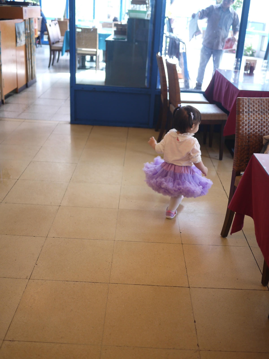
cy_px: 180
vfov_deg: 46.8
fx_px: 414
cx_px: 134
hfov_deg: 36.0
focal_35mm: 40
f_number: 1.7
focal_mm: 20
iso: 160
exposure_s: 1/100
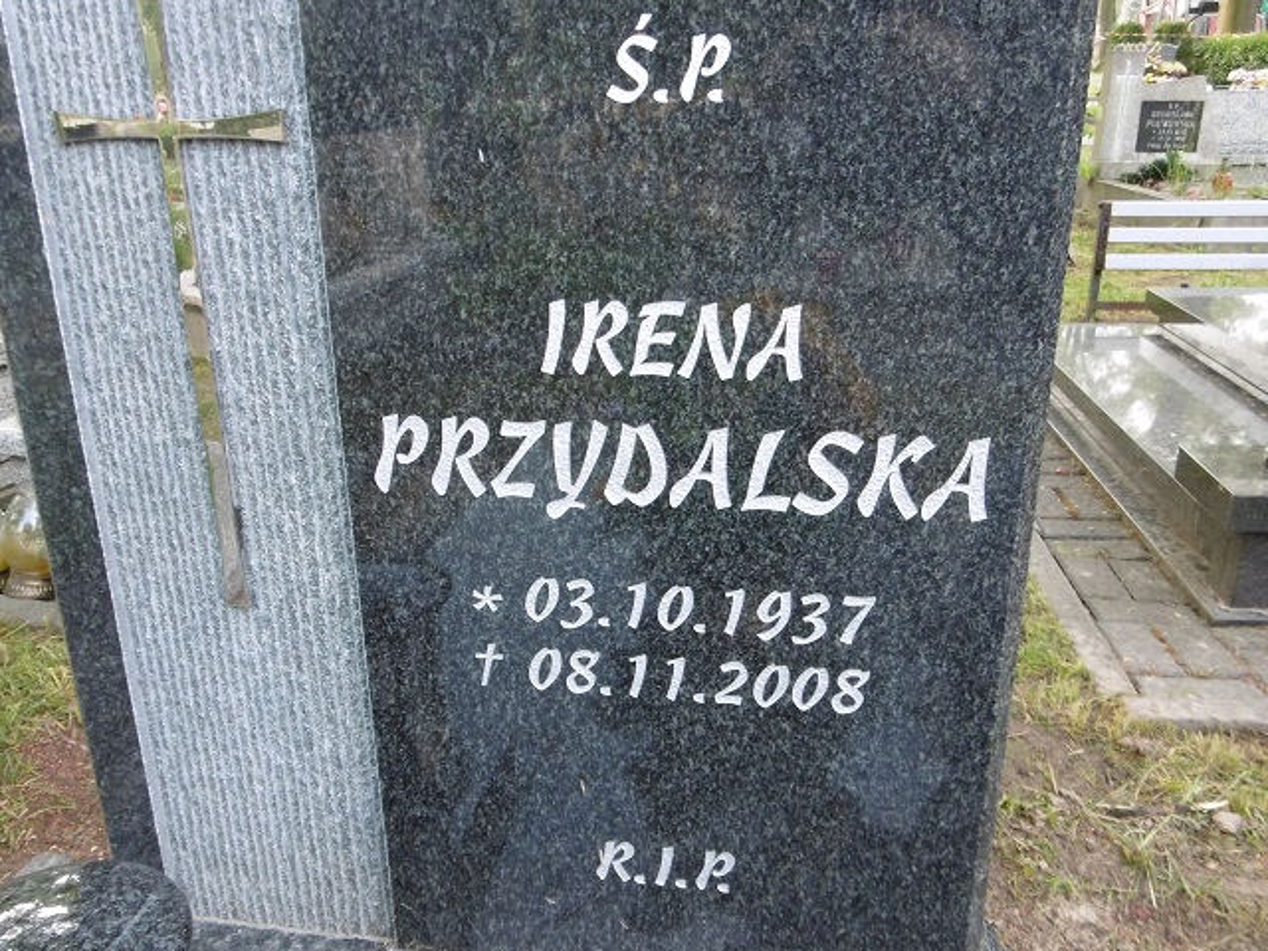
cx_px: 634
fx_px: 1099
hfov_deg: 60.0
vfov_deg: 46.8
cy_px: 511
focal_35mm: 30
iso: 160
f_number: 3.1
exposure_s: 1/80
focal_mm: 4.3
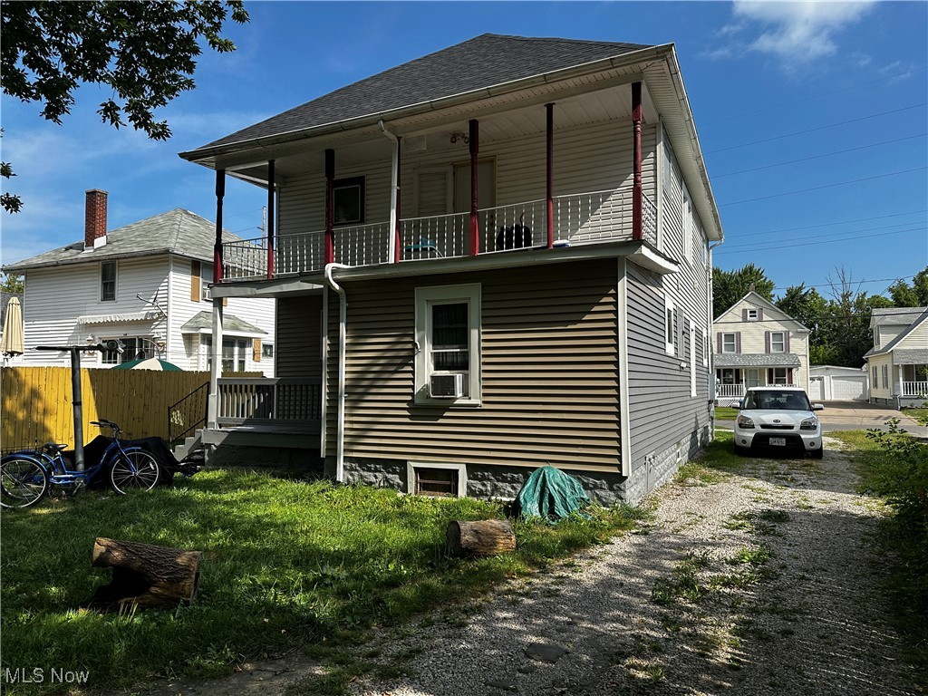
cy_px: 348
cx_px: 464
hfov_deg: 71.6
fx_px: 643
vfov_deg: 56.8
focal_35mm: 24
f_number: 1.78
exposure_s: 1/3472
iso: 80
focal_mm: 6.86
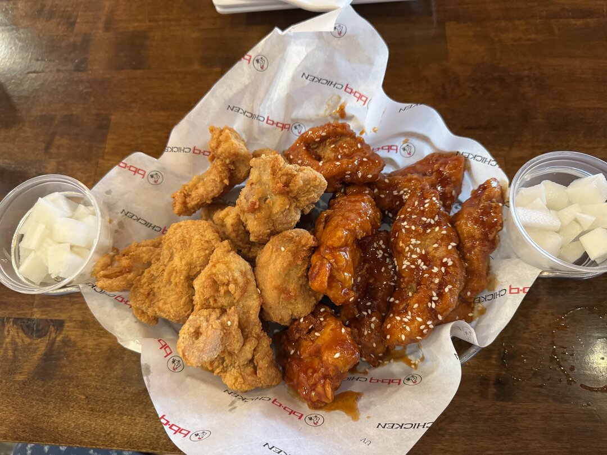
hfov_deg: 71.6
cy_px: 228
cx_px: 304
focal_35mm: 24
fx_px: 421
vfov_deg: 56.8
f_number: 1.78
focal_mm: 6.76
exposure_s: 1/60
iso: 640
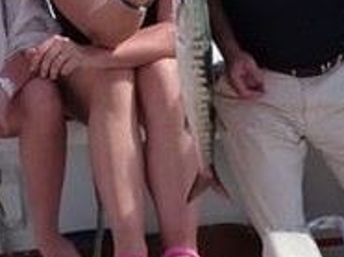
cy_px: -4
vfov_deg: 15.2
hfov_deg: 20.6
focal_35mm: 95
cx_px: 126
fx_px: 943
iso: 160
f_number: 3.3
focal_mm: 4.9
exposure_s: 1/640
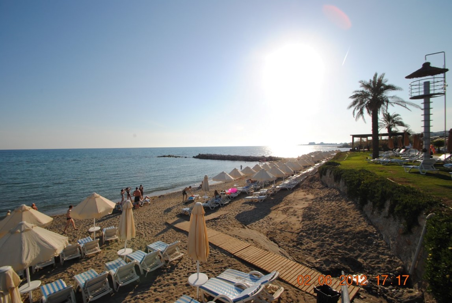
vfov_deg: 77.5
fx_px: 189
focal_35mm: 15
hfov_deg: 100.3
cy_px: 152
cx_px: 226
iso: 100
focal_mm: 10
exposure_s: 1/200
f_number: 11
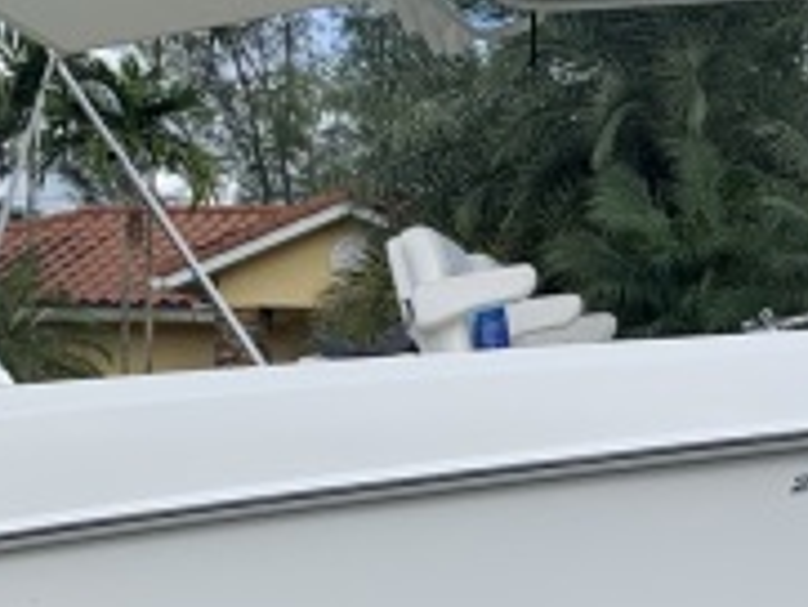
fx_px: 2686
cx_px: 937
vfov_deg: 12.8
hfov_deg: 16.5
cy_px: 580
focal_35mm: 115
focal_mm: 4.25
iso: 25
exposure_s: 1/1748
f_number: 1.8
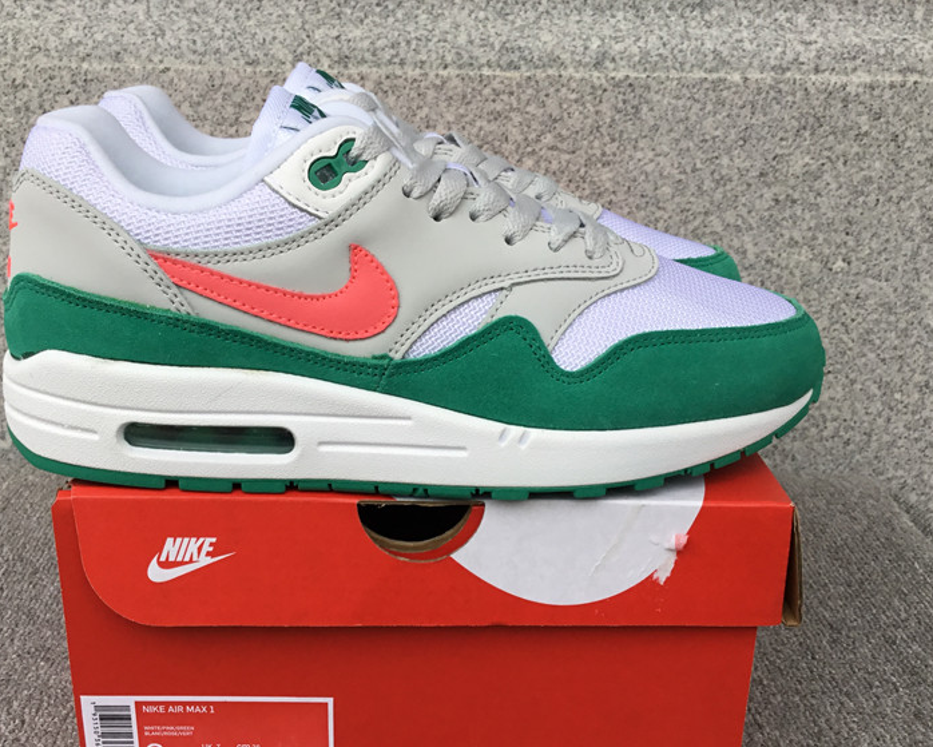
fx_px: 1077
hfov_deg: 46.7
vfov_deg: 38.2
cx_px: 405
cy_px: 418
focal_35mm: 39
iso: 32
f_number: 2.4
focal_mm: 3.3
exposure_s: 1/50
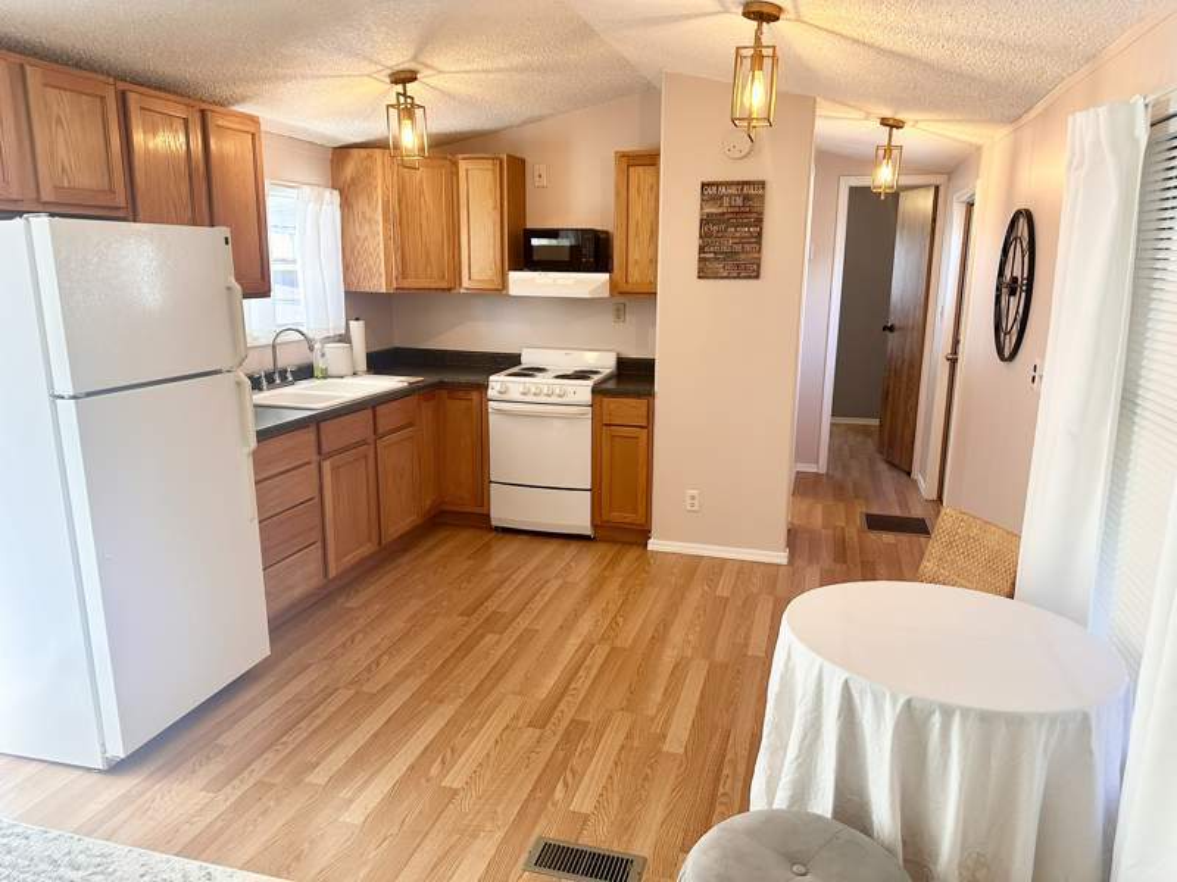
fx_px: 816
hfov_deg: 71.6
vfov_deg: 56.8
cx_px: 588
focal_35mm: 24
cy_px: 441
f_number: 1.78
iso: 200
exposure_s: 1/120
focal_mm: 6.86
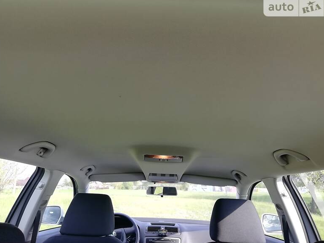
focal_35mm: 27
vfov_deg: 51.4
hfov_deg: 65.3
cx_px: 162
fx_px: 253
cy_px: 119
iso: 100
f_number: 2.2
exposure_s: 1/100
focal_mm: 3.2
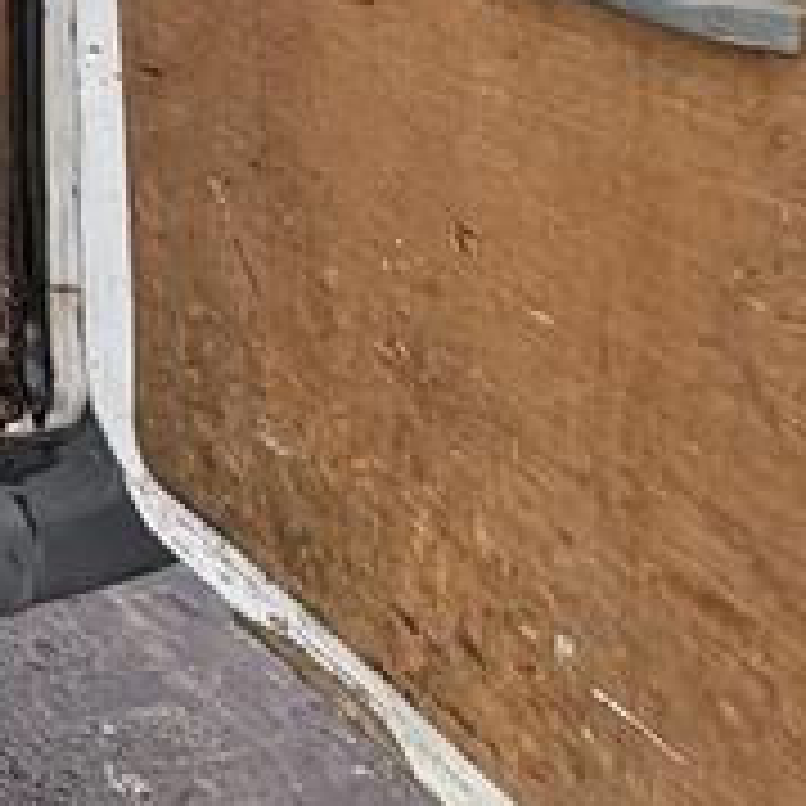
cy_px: -410
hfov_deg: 19.0
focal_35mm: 62
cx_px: -743
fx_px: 1633
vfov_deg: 22.6
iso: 64
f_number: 2.2
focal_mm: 2.22
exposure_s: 1/179
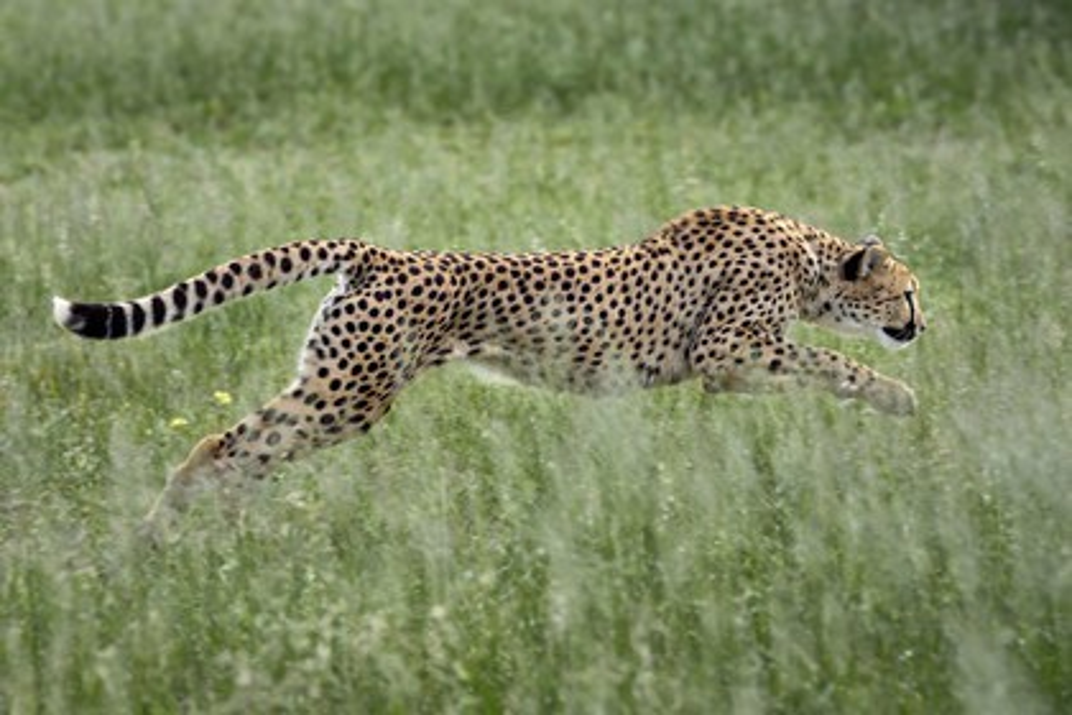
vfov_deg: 6.9
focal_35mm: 200
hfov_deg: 10.3
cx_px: 536
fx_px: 5955
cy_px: 358
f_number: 5
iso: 400
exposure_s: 1/1000
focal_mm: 200
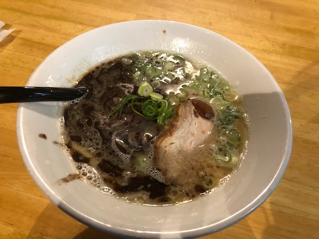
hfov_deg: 63.4
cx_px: 160
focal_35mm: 28
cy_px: 120
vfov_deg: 49.7
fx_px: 258
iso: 100
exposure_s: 1/15
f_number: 1.8
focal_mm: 4
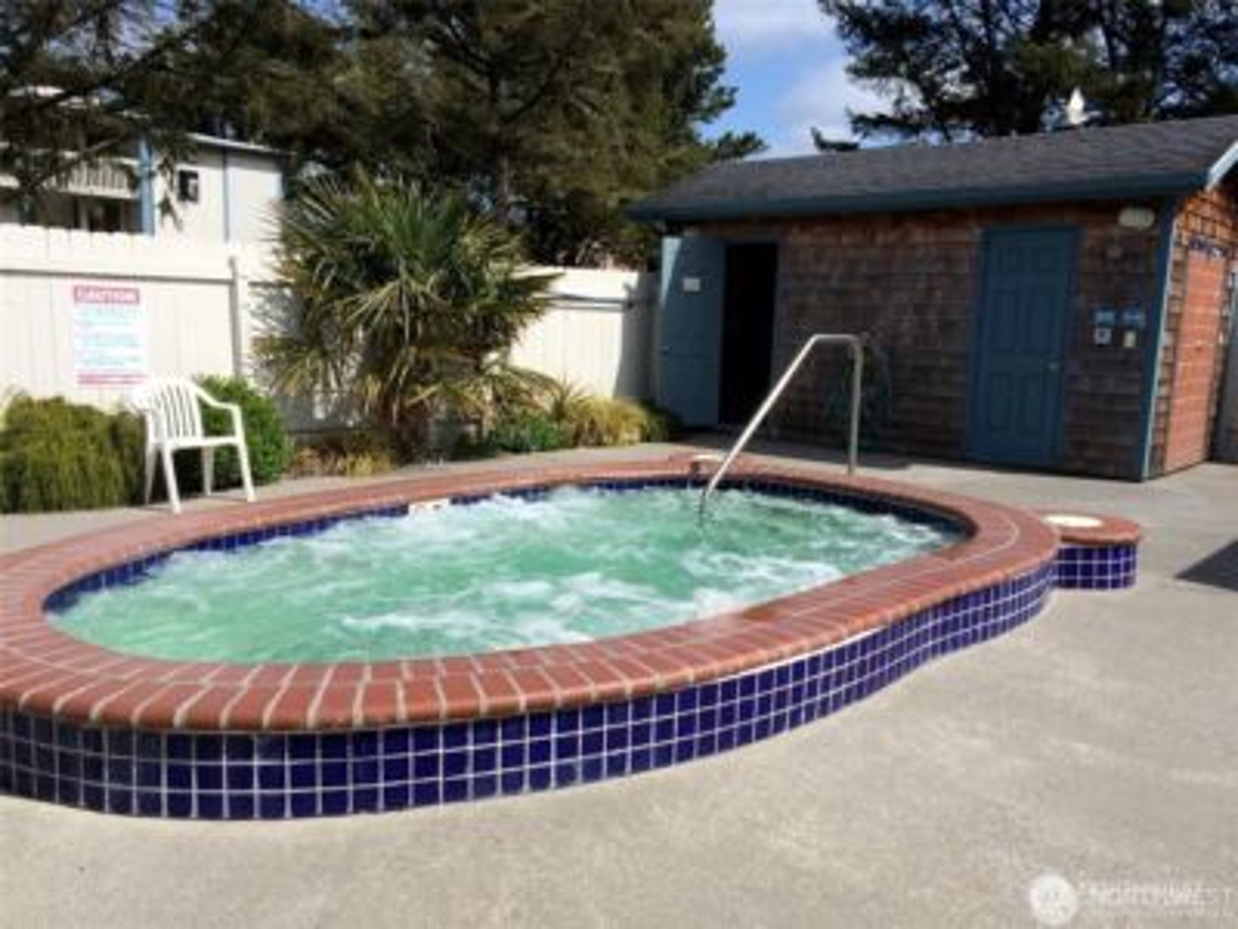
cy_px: 464
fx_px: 1037
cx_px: 619
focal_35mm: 29
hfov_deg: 61.7
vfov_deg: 48.2
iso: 32
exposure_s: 1/2740
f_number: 2.2
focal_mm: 4.15
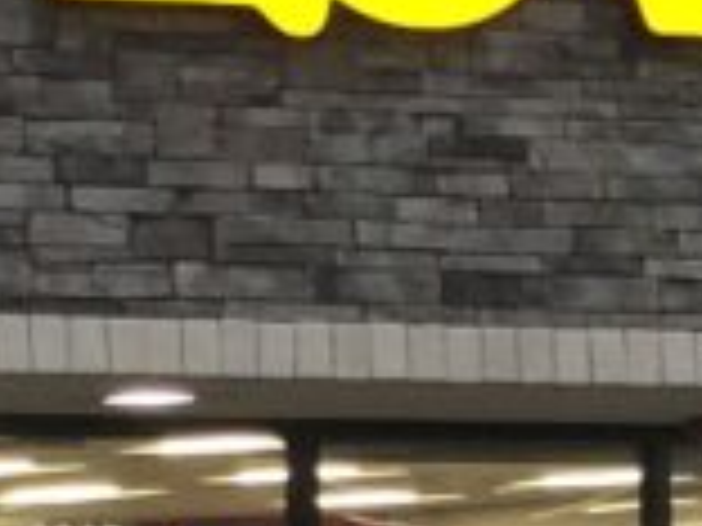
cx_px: -58
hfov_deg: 5.3
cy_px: 76
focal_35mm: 375
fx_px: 7605
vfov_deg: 4.0
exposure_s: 1/120
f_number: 2.8
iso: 250
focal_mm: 6.6
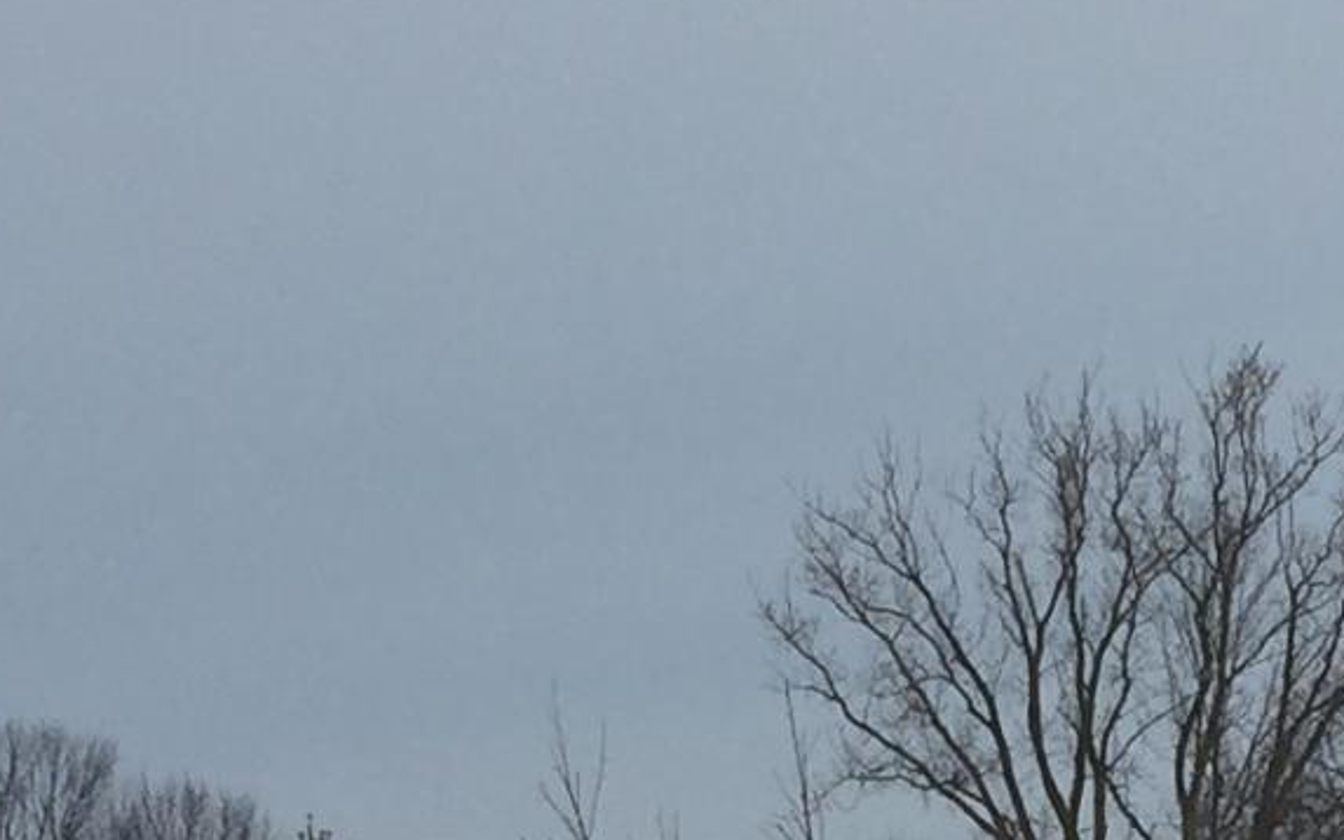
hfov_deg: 12.9
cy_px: 1384
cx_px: 1161
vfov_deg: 7.9
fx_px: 5897
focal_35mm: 161
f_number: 2.2
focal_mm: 4.15
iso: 32
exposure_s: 1/3968
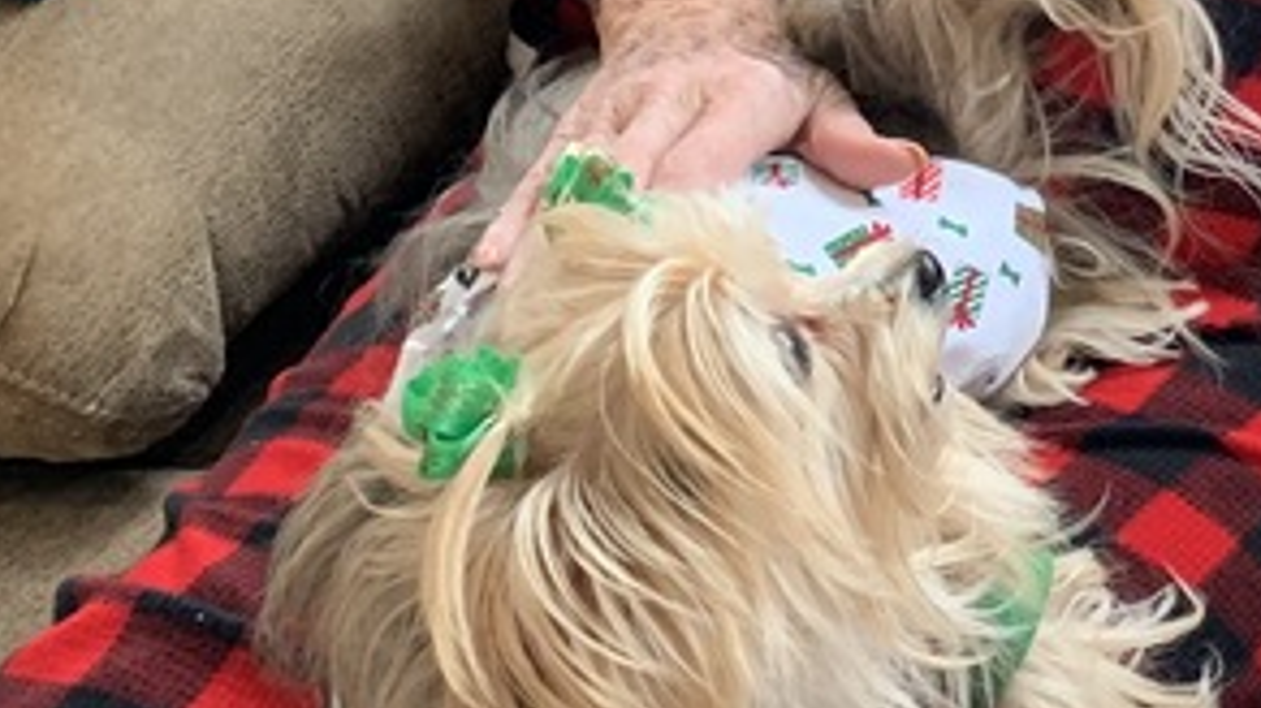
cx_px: 1781
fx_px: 2941
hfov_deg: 21.2
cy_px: -371
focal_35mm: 88
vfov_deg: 13.0
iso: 250
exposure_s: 1/60
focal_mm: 4.25
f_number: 1.8
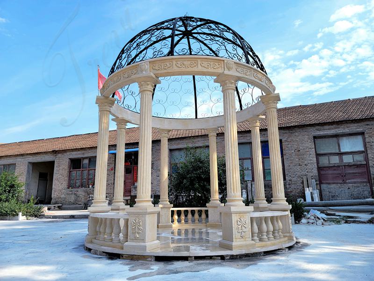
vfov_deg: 54.9
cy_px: 140
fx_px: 270
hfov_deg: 69.4
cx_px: 187
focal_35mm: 25
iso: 20
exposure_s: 1/818
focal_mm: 7
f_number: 1.8
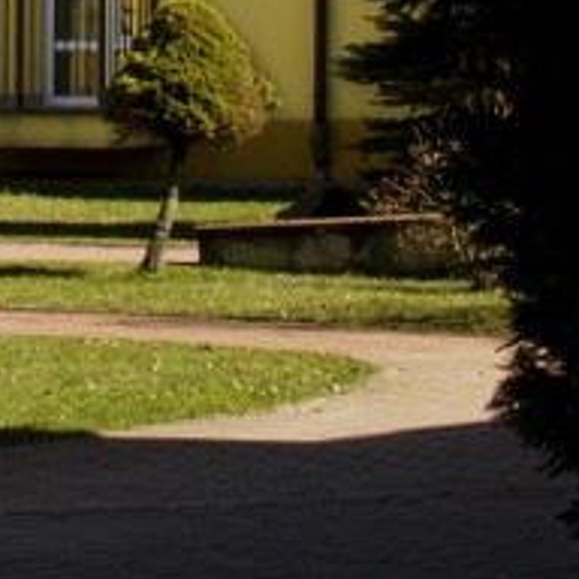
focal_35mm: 237
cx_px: -712
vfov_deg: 7.2
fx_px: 4490
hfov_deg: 7.0
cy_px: -437
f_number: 9.5
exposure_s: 1/350
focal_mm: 35
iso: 200
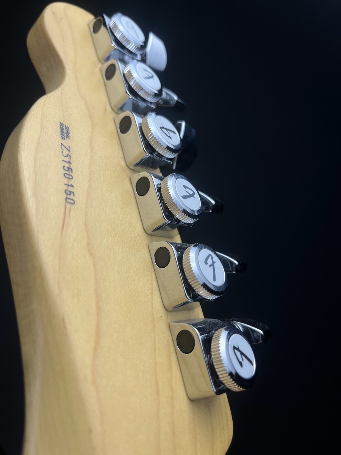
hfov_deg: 53.1
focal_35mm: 26
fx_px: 341
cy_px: 228
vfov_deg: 67.3
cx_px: 170
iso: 50
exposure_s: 1/676
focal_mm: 5.1
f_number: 1.6
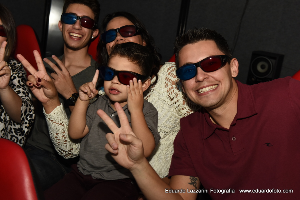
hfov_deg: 41.1
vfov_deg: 28.1
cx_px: 150
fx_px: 400
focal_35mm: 48
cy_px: 100
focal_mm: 48
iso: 1600
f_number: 4.5
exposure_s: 1/100
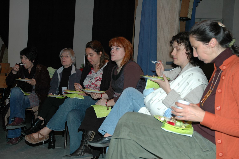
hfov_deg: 45.0
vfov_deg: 30.8
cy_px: 80
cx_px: 120
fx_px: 289
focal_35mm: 44
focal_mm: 29
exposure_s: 1/60
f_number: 4
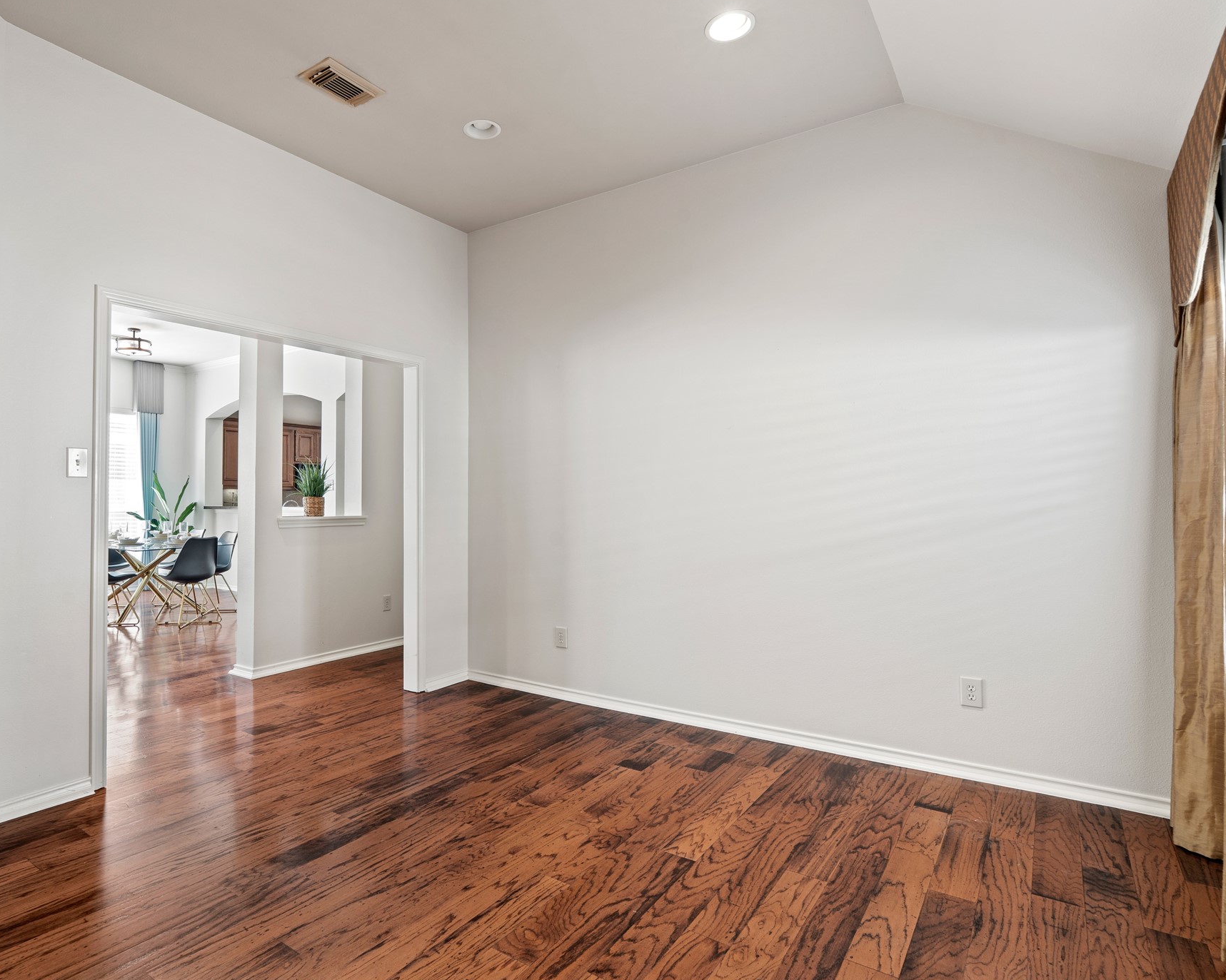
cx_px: 506
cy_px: 507
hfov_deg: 82.5
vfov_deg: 70.8
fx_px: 689
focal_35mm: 19
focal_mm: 16
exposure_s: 2.5
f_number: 9
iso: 200
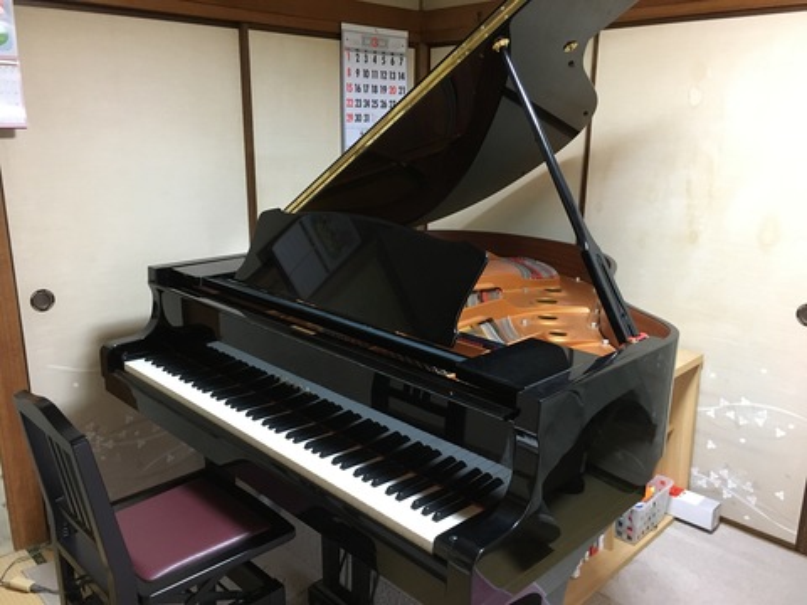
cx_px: 404
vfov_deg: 48.2
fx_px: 676
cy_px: 302
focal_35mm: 29
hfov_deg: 61.7
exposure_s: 1/20
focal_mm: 4.15
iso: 200
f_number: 2.2
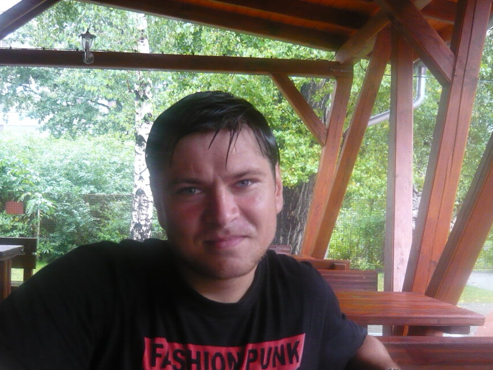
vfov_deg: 31.4
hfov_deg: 41.2
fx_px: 655
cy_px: 222
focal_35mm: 46
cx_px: 218
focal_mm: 5.5
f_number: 2.8
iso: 320
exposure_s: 1/60
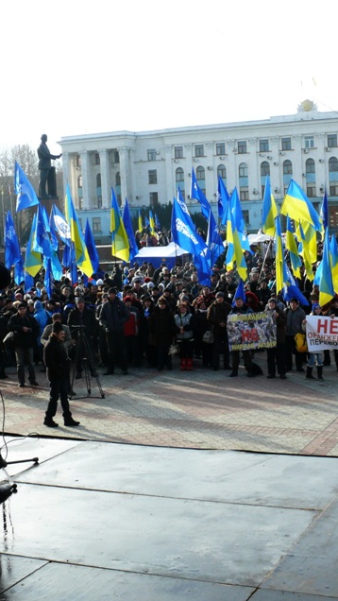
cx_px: 237
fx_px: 828
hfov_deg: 22.9
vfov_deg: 39.9
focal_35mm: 52
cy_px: 298
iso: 100
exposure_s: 1/200
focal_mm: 7.4
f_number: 5.6
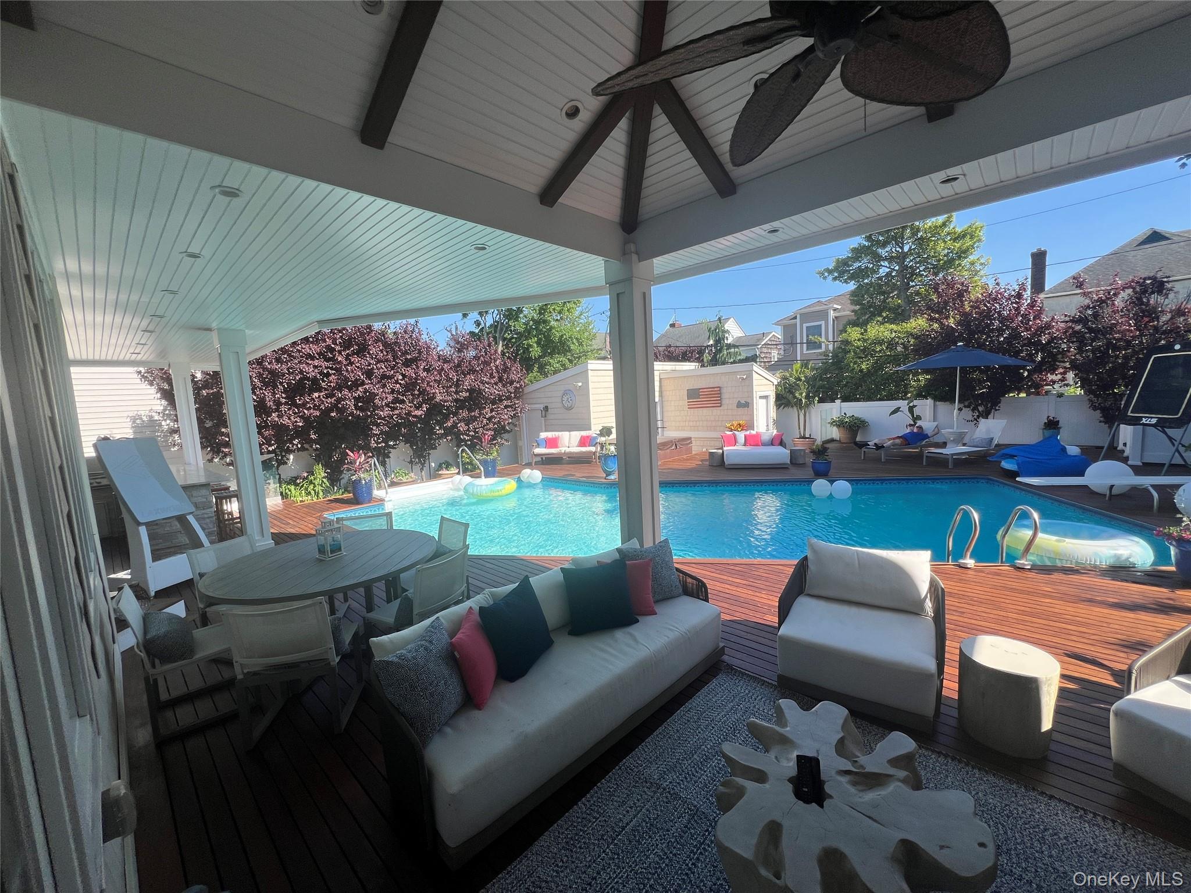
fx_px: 447
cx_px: 596
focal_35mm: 13
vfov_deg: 89.9
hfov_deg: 106.2
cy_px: 446
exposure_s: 1/951
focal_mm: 1.57
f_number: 1.8
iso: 32
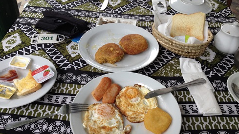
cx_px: 118
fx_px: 247
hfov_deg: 51.6
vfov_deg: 30.4
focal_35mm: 39
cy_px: 62
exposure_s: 1/40
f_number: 2.4
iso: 50
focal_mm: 4.28
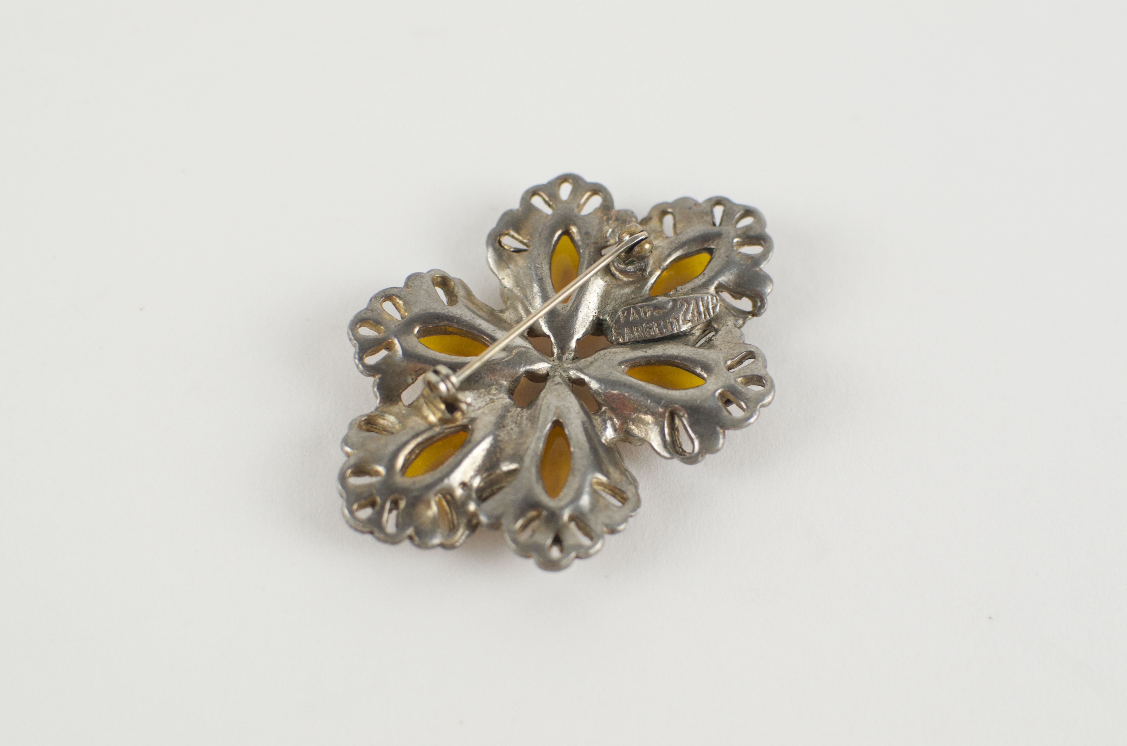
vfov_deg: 25.6
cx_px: 564
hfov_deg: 37.9
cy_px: 373
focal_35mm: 52
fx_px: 1640
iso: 800
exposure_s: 1/125
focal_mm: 35
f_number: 4
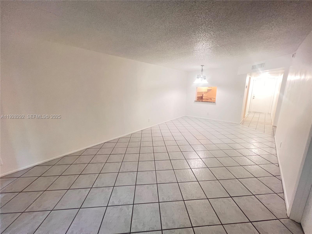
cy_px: 117
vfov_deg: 89.9
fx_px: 117
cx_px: 156
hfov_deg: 106.2
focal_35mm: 13
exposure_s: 1/60
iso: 500
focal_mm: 1.57
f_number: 1.8
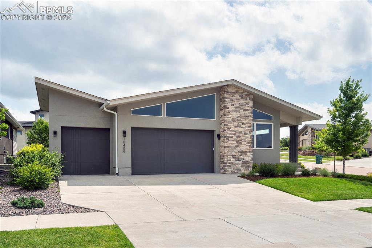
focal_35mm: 27
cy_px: 124
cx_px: 186
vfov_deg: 47.9
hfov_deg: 67.4
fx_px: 279
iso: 200
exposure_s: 1/500
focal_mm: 27
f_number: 6.7
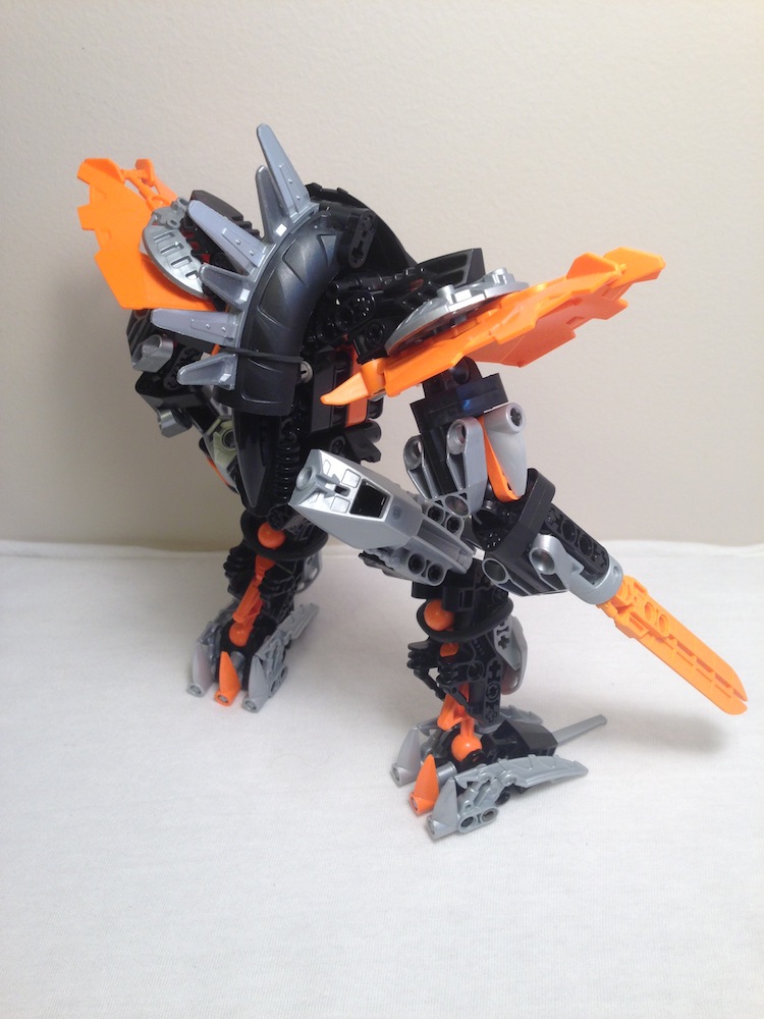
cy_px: 510
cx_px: 382
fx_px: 971
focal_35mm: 33
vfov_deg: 55.4
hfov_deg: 42.9
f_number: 2.4
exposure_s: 1/20
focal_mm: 4.12
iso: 50
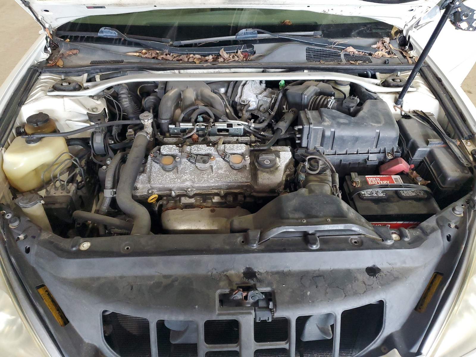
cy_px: 178
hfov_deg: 67.3
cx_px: 238
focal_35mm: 26
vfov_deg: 53.1
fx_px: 358
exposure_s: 1/60.2
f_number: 1.5
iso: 282
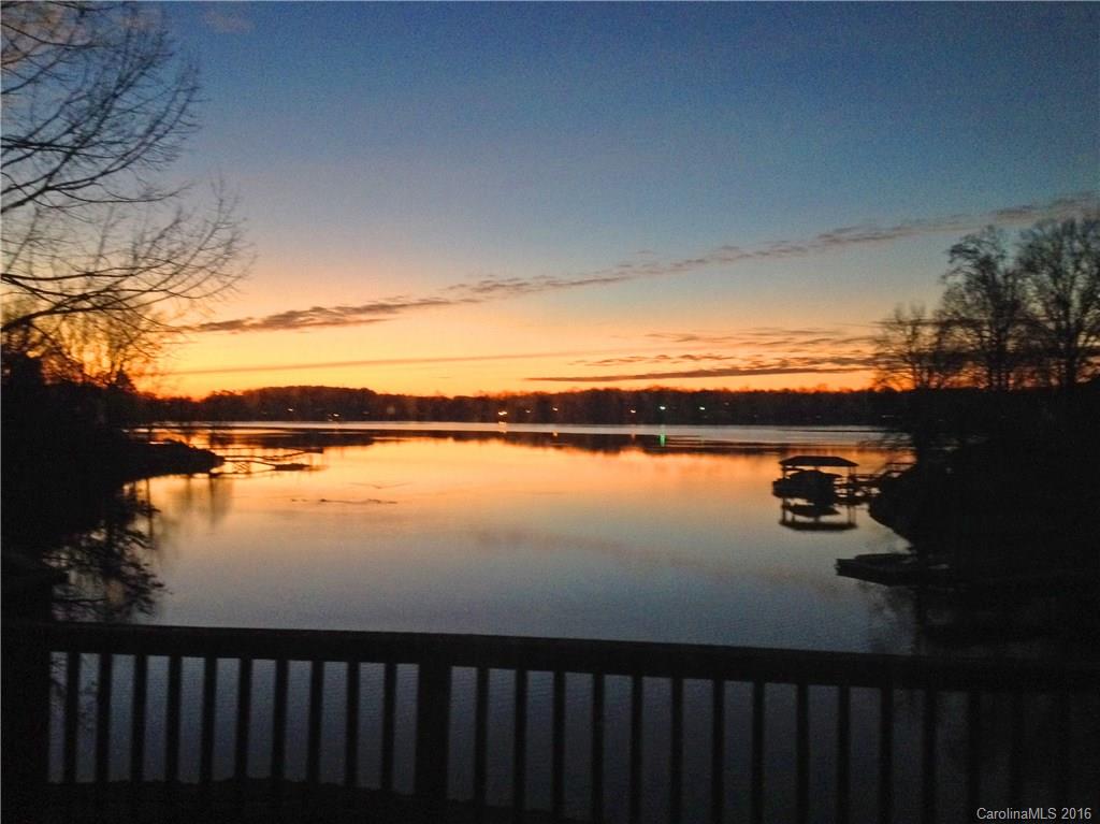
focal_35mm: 35
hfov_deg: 52.6
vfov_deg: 40.7
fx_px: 1112
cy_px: 412
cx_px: 550
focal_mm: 4.28
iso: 400
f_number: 2.4
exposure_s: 1/20
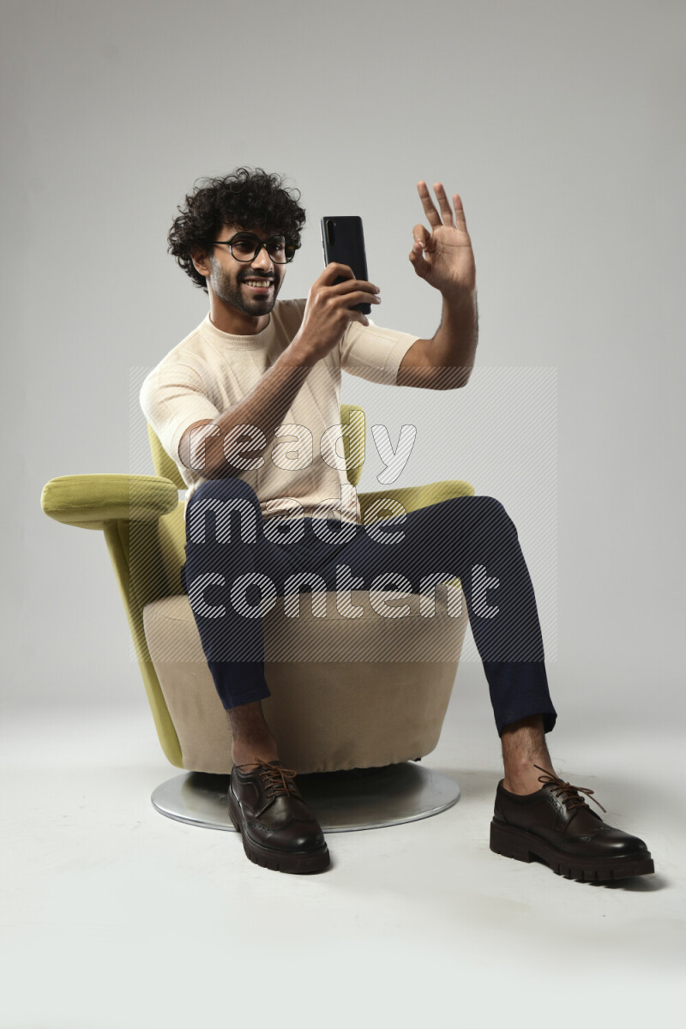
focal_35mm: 40
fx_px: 1143
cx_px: 343
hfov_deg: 33.4
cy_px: 514
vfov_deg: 48.5
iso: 400
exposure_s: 1/125
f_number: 5.6
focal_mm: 40
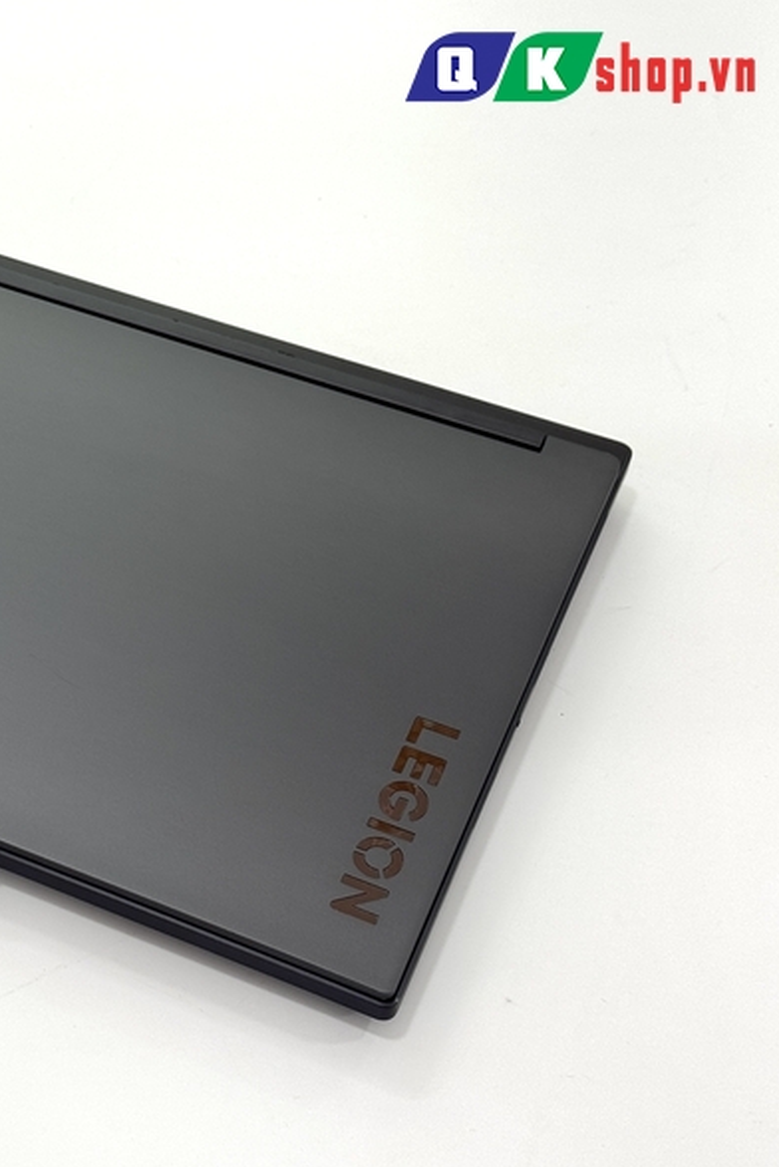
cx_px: 26
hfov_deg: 19.5
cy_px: 594
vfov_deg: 29.6
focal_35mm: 68
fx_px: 2204
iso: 50
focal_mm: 6.76
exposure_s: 1/100
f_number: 1.78
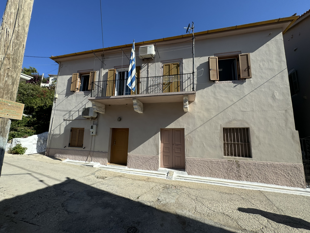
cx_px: 155
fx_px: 125
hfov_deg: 102.1
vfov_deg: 85.7
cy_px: 116
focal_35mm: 14
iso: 50
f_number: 2.2
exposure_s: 1/1880
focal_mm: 2.22
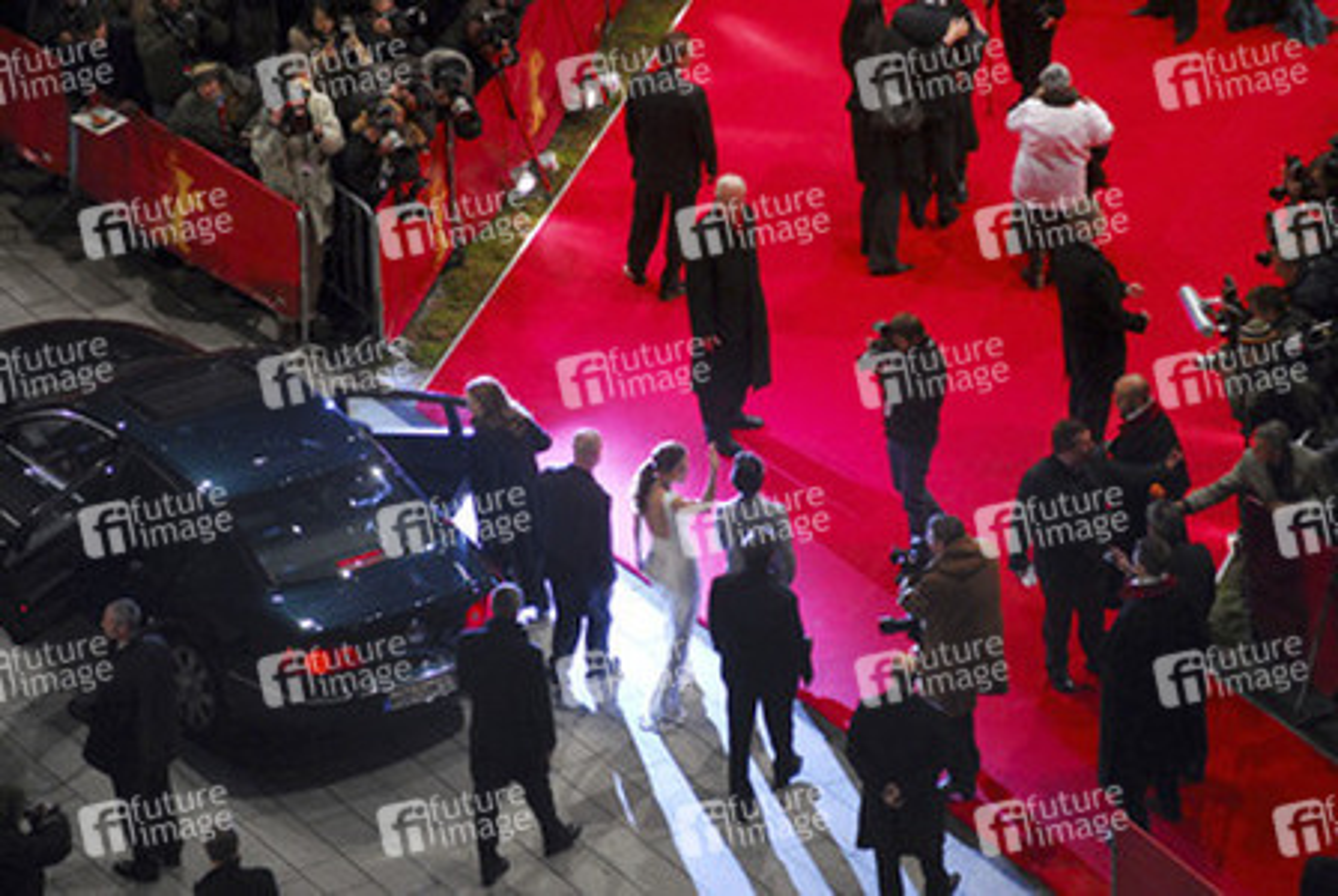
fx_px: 11164
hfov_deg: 6.9
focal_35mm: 300
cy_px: 448
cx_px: 669
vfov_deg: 4.6
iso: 800
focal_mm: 200
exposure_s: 1/250
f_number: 2.8
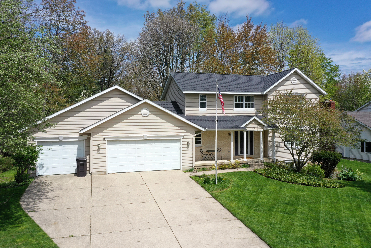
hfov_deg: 65.5
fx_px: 289
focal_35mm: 28
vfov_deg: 46.4
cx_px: 186
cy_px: 124
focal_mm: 10.26
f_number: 6.3
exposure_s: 1/500
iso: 100
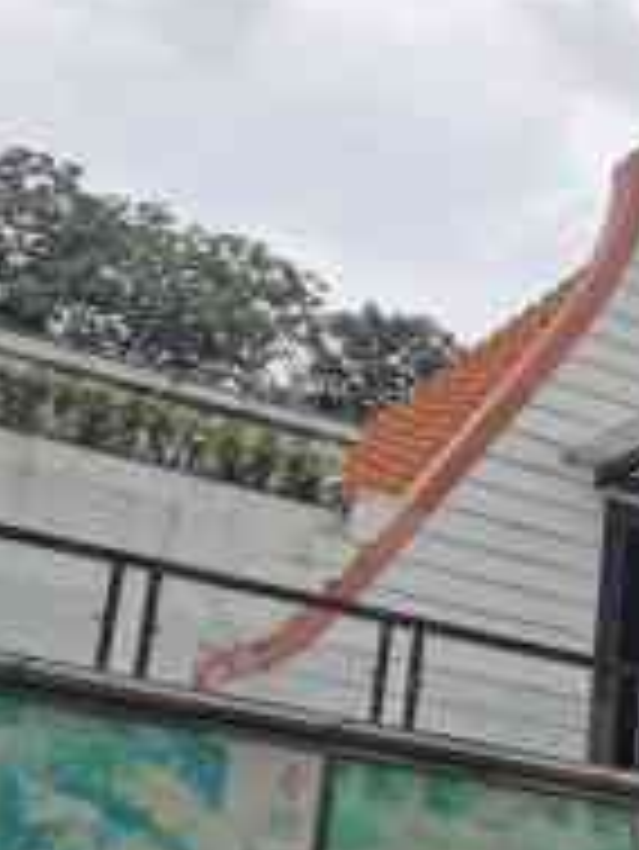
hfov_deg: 16.6
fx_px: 2065
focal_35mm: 84
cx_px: 837
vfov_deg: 23.3
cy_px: 488
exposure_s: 1/909
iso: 50
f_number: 2.2
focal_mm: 2.26
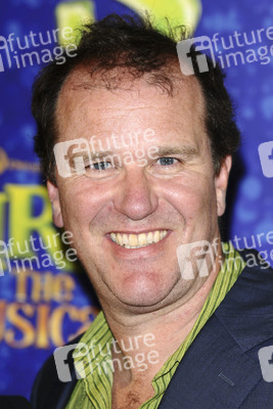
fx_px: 2216
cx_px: 136
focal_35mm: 195
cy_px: 204
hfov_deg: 7.0
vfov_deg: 10.5
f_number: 4.5
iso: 320
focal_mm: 130
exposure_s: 1/200
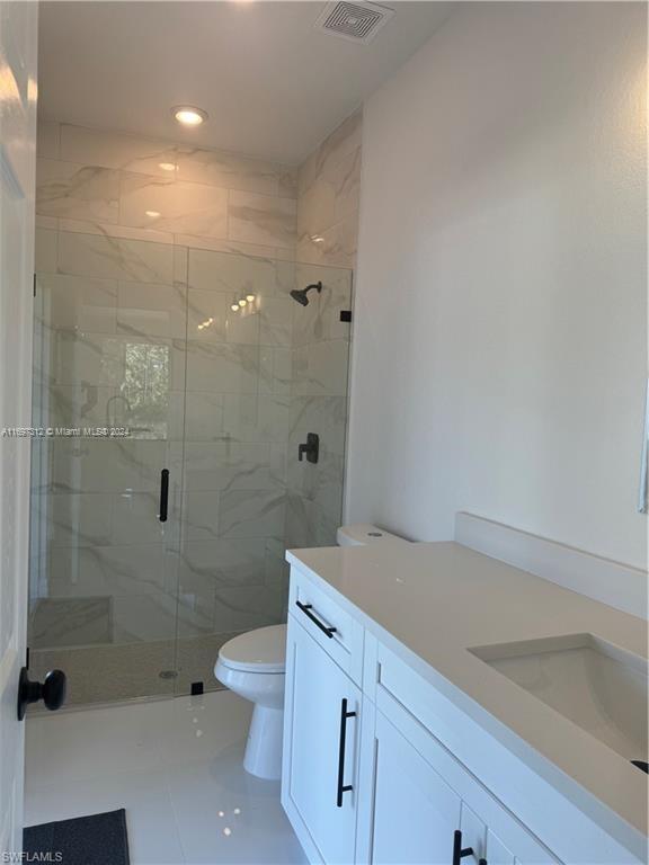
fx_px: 600
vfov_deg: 71.6
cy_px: 432
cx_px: 324
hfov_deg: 56.8
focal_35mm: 24
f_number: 1.78
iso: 80
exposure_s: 1/284
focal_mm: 6.76
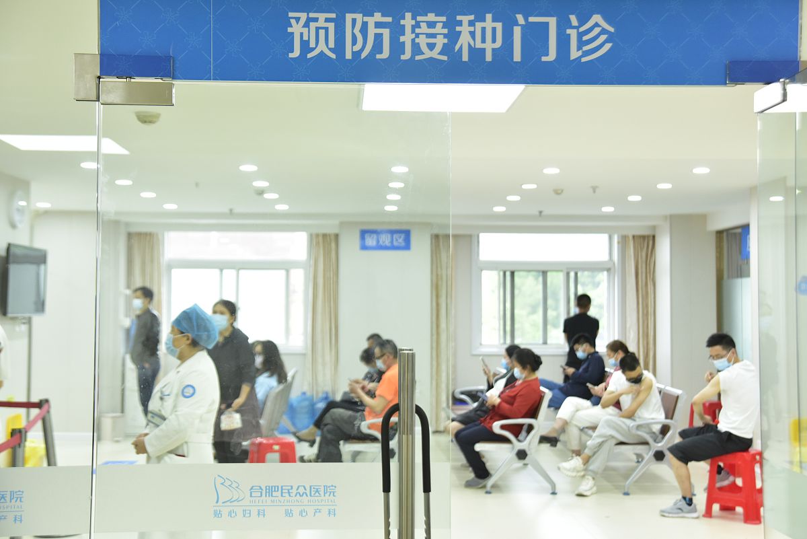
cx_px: 404
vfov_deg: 27.0
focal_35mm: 50
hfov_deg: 39.6
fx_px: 1121
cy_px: 270
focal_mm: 50
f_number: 4.5
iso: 2500
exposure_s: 1/160
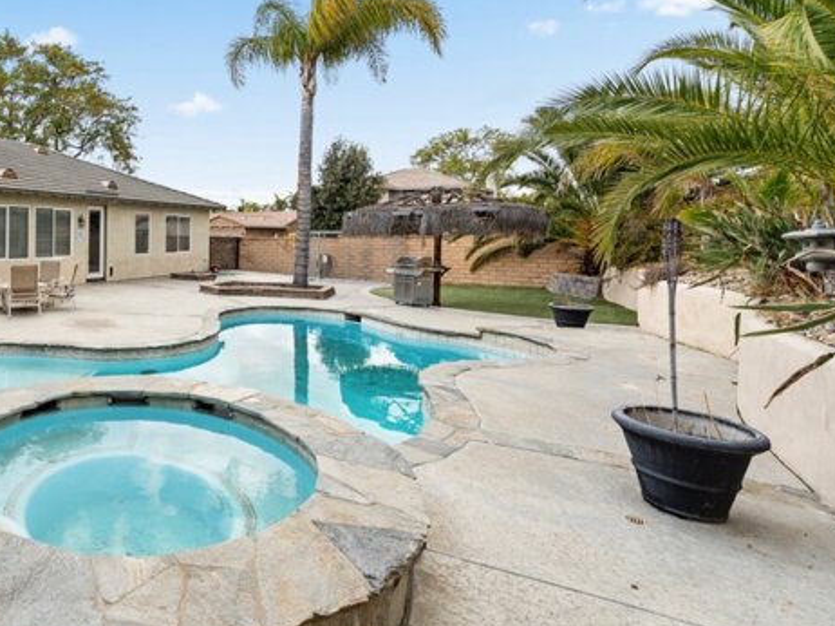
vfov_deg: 62.4
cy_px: 228
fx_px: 506
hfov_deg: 69.6
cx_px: 143
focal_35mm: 21
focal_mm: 12
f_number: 9
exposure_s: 1/30
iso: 160
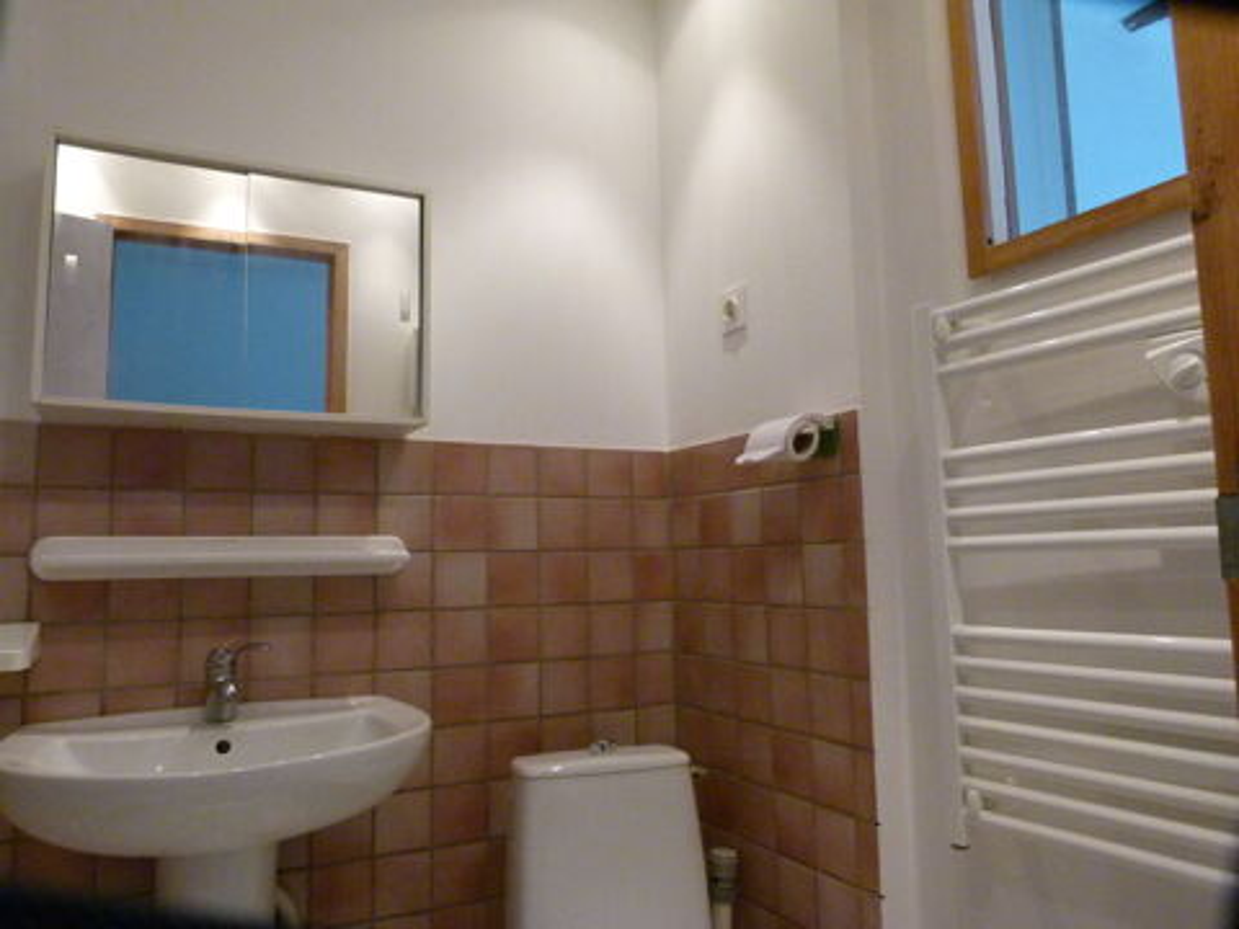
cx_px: 620
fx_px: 895
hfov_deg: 69.4
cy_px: 464
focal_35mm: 25
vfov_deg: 54.9
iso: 400
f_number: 2.8
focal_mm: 4.5
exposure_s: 1/60
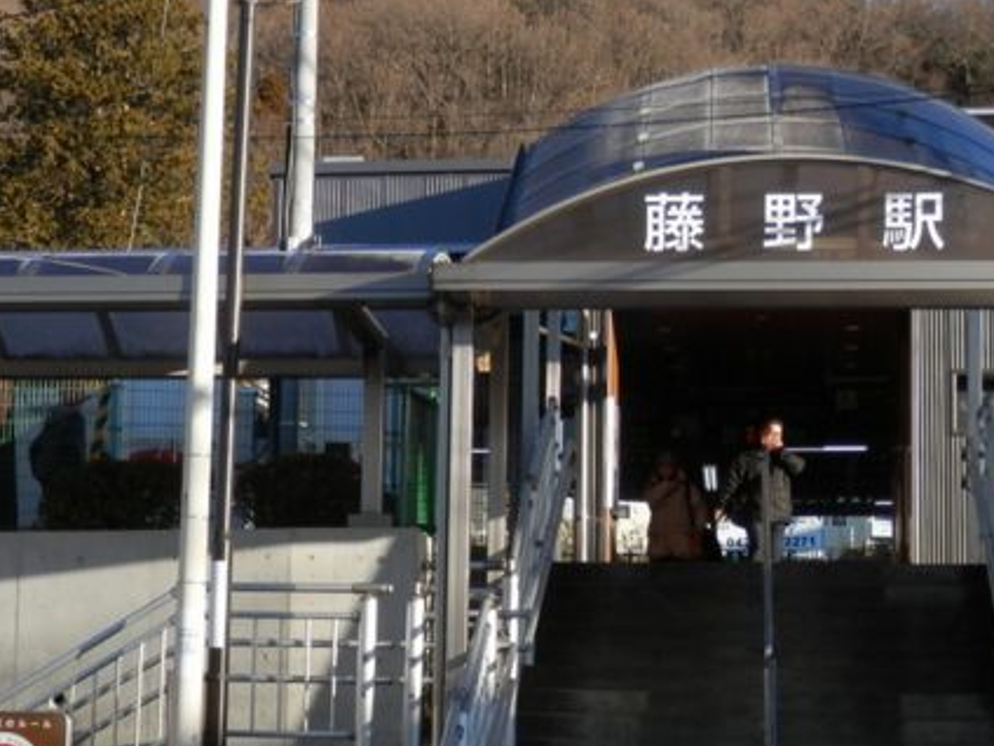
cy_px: 565
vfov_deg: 17.3
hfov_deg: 23.0
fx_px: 2441
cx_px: 464
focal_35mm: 85
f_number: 3.8
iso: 80
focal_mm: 8
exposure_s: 1/320
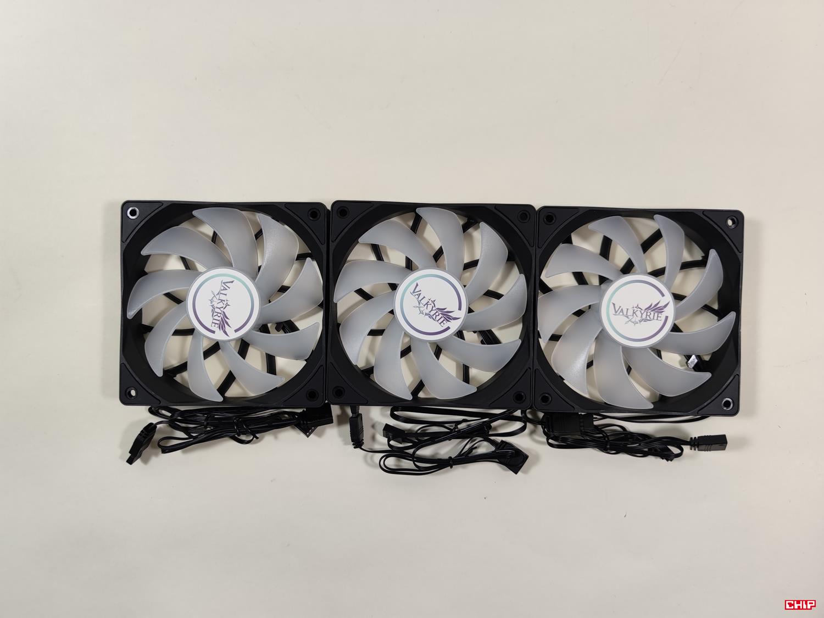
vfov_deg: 54.9
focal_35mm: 25
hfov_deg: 69.4
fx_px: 595
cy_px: 309
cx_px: 412
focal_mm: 6.78
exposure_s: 1/100
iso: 66
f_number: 1.85
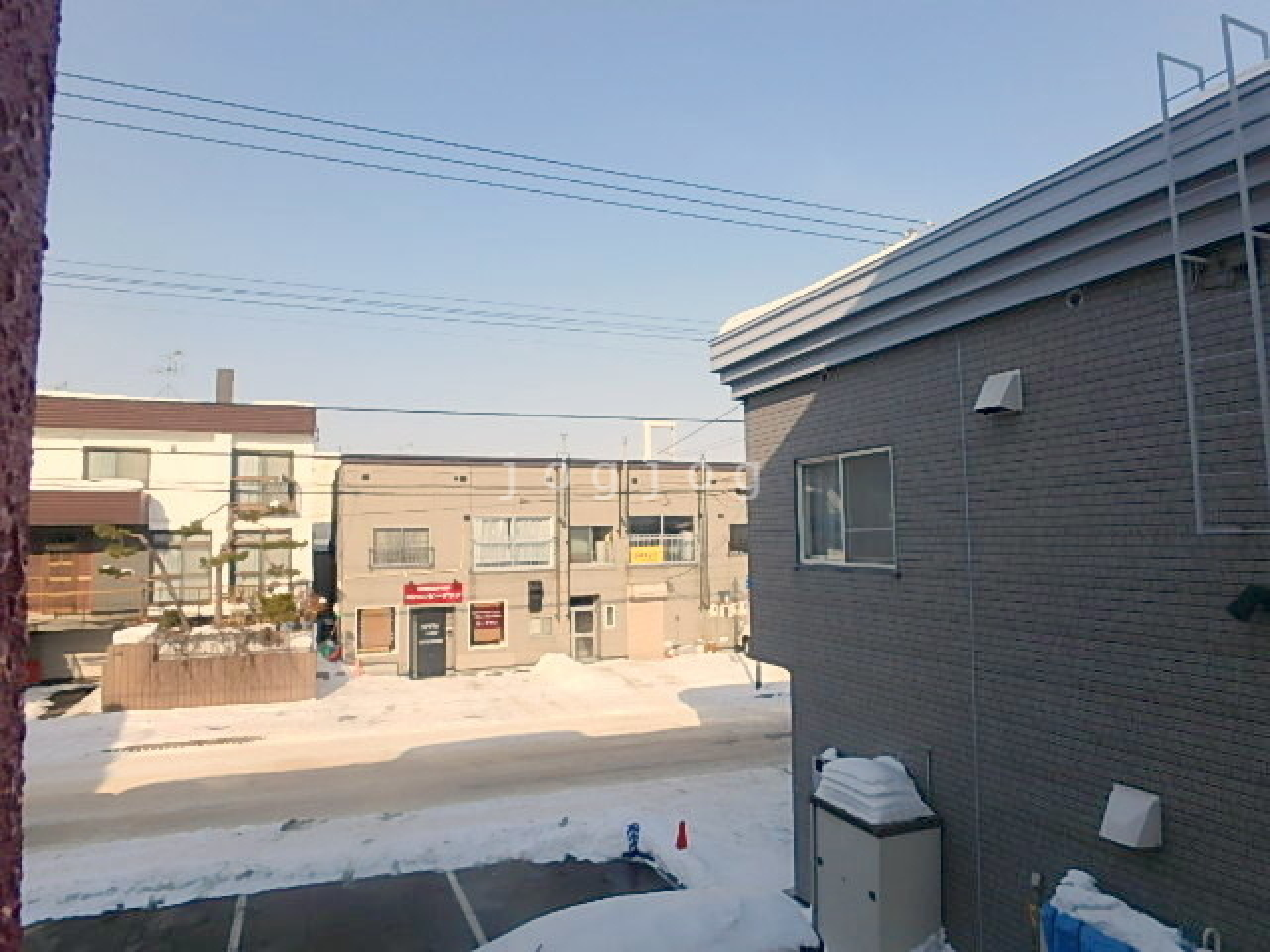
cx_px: 635
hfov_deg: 79.0
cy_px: 476
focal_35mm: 21
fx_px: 770
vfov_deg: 63.4
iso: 125
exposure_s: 1/640
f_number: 6
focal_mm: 3.7
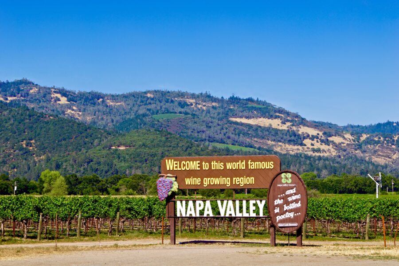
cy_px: 133
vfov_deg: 16.6
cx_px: 200
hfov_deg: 24.6
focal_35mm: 82
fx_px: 914
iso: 100
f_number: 14
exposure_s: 1/125
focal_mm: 55
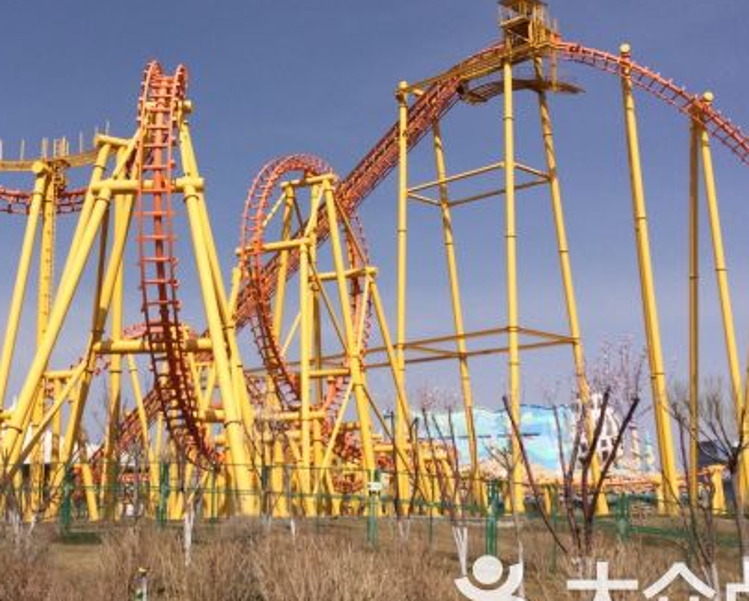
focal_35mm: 49
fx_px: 1087
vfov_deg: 30.7
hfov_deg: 37.7
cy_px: 209
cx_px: 271
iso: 32
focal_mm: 4.15
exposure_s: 1/4115
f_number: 2.2
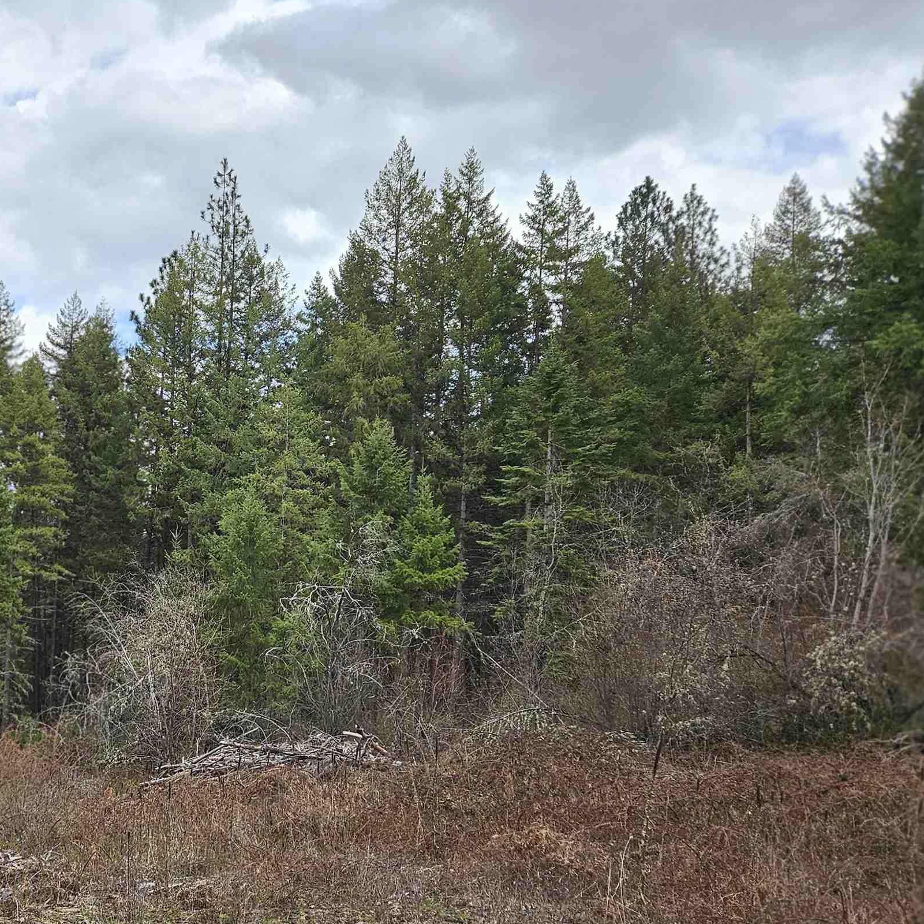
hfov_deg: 39.5
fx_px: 1178
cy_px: 575
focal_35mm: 39
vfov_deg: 42.5
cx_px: 80
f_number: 1.8
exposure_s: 1/1402
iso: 32
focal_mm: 5.4
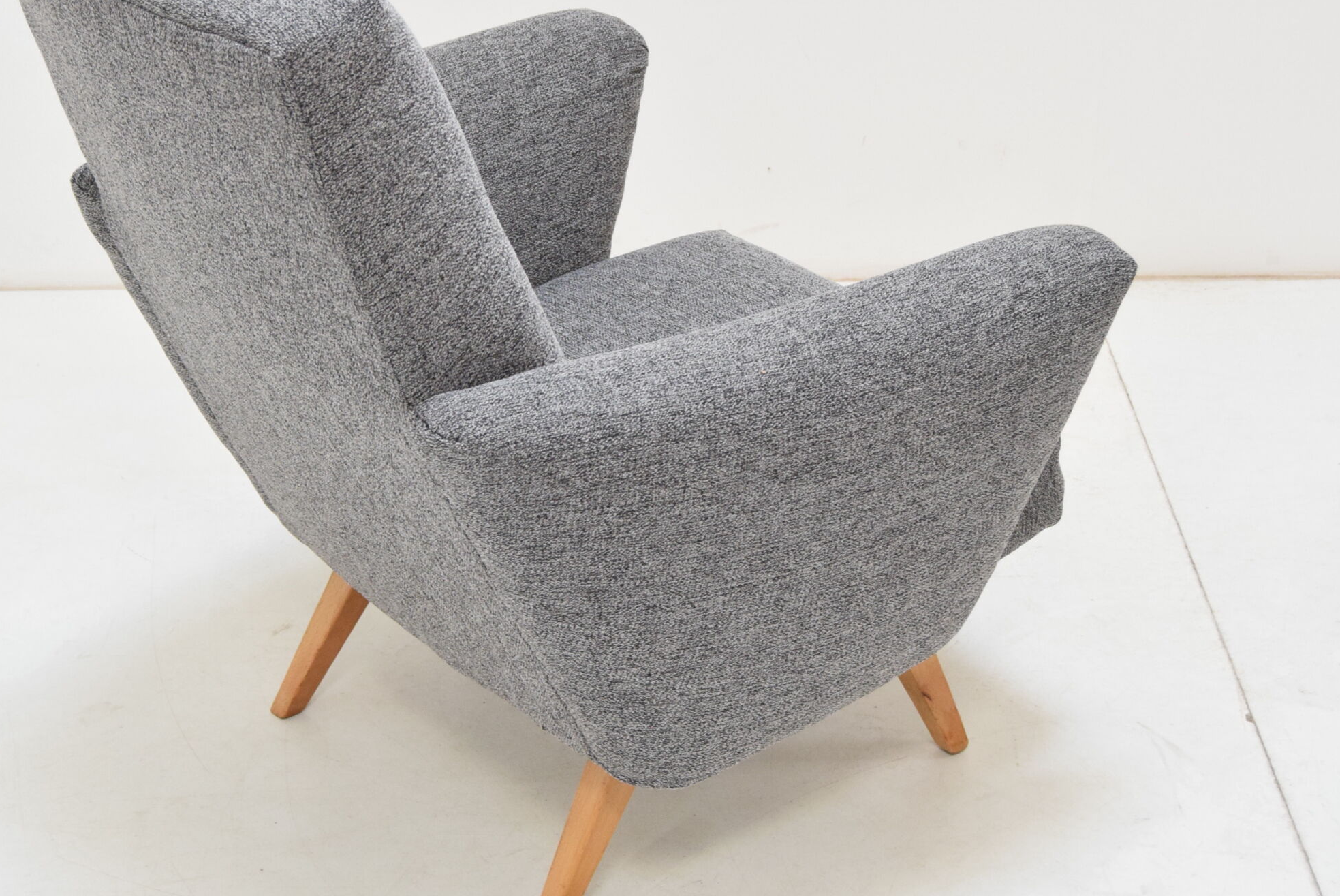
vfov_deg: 18.7
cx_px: 531
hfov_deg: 27.6
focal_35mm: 73
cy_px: 373
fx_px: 2719
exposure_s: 1/125
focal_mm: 32
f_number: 5.6
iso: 1600
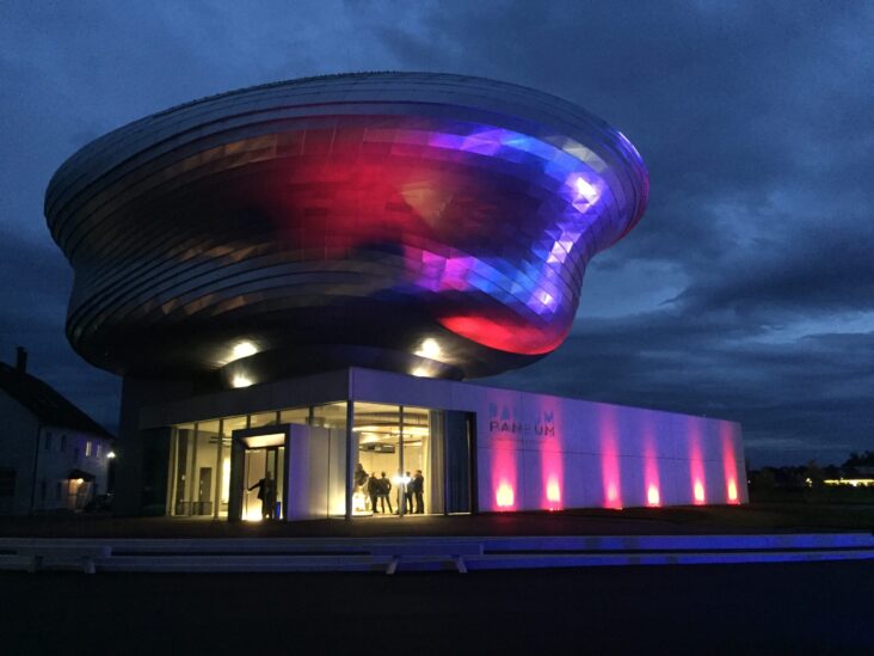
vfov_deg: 48.2
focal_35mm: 29
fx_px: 732
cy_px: 328
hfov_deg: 61.7
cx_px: 437
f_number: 2.2
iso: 500
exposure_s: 1/17
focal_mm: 4.15
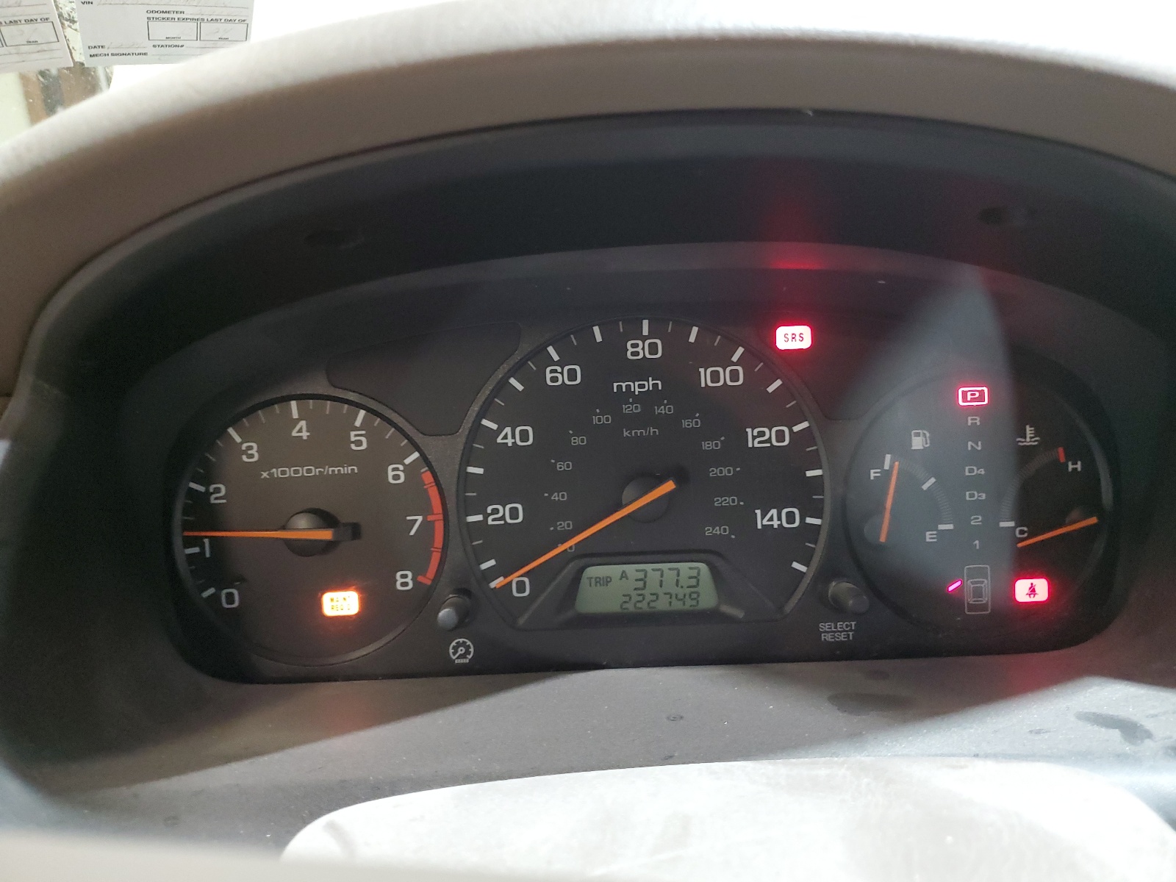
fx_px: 883
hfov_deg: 67.3
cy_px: 441
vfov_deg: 53.1
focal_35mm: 26
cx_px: 588
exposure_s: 1/24
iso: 310
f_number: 1.5
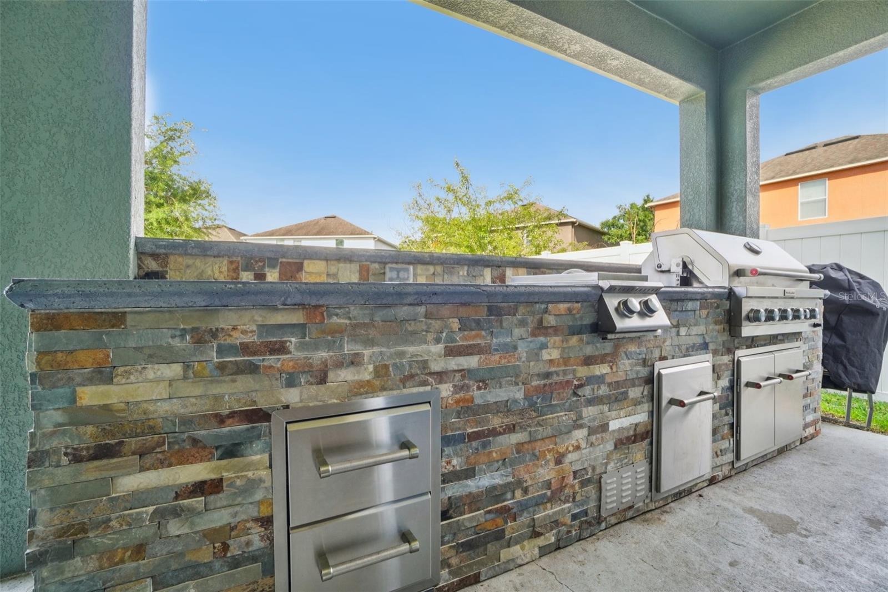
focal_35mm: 15
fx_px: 370
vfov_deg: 77.3
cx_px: 444
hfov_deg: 100.4
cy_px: 296
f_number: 8
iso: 160
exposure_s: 1/30
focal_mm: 10
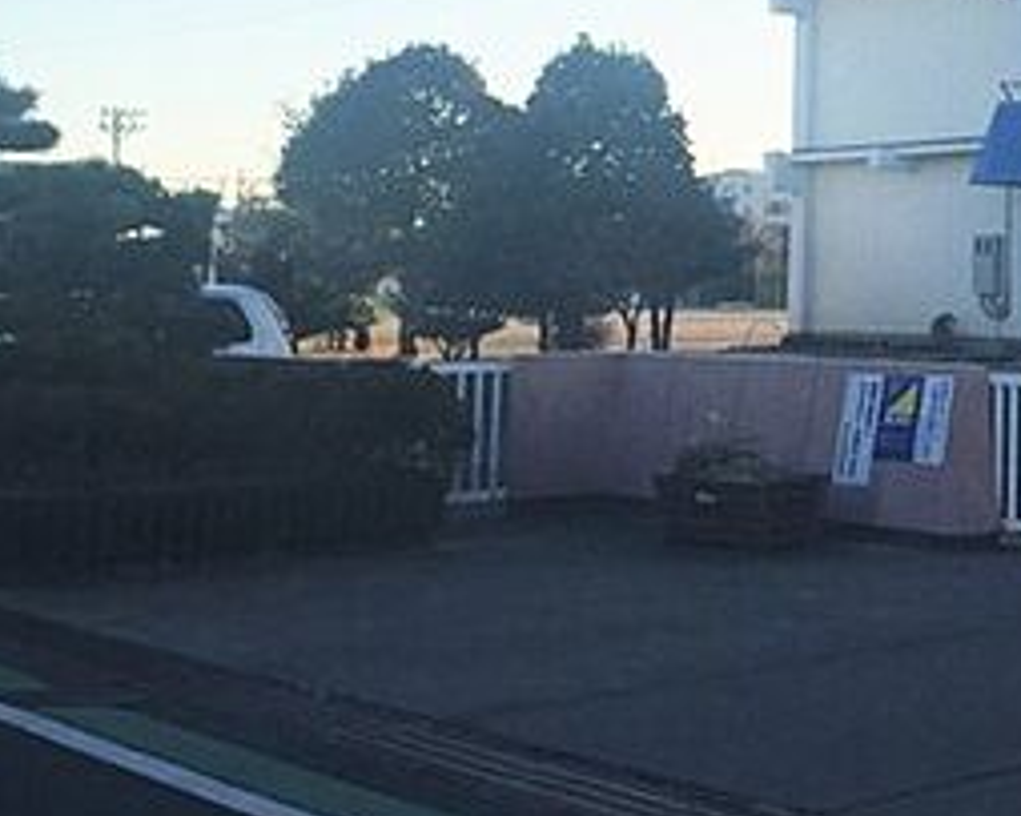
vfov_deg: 21.7
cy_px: 103
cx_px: 1170
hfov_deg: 25.2
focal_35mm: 69
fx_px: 2084
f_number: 2.2
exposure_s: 1/964
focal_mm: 4.15
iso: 32
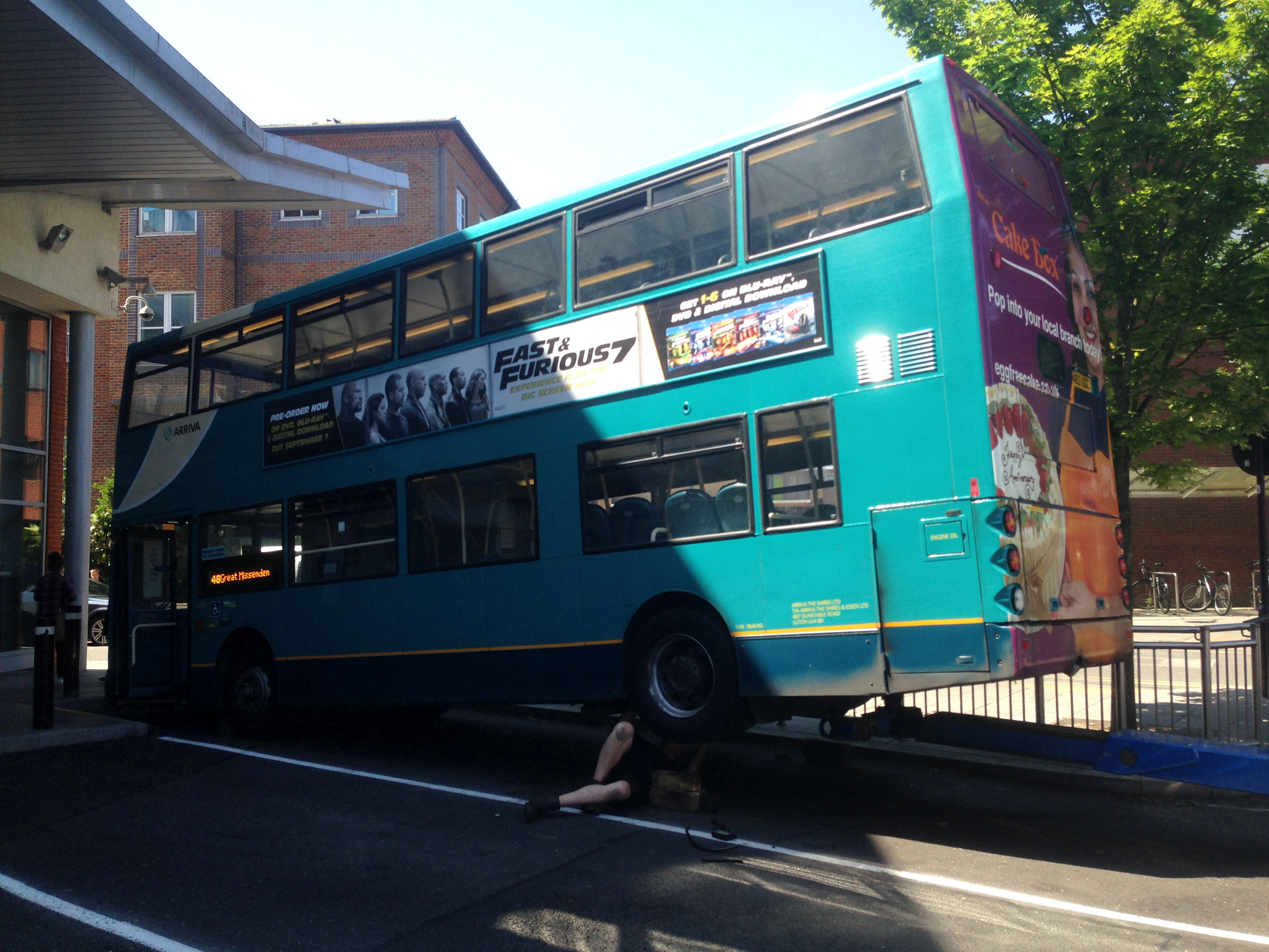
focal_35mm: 33
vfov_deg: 42.9
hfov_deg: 55.4
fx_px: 1210
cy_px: 476
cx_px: 634
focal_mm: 4.12
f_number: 2.4
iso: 50
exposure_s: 1/542
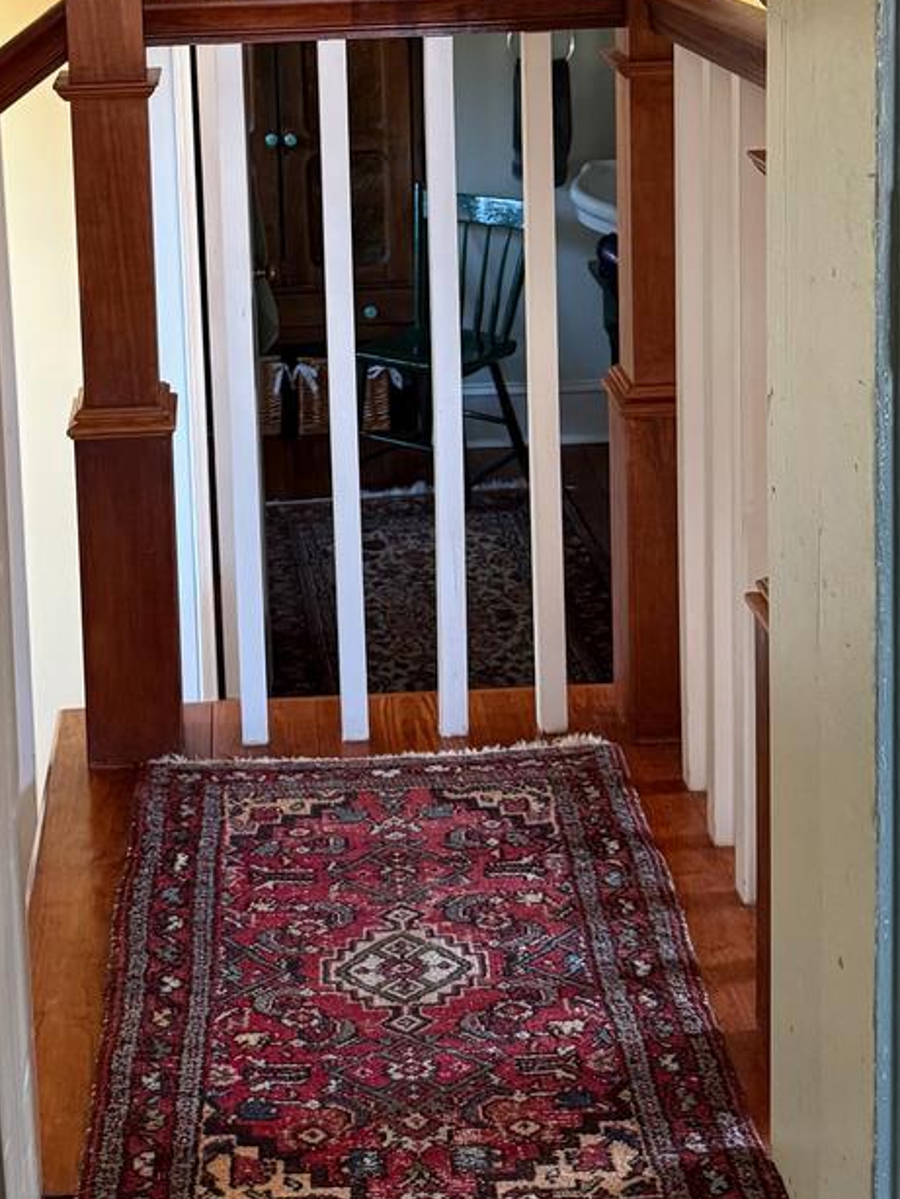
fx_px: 2079
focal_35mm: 60
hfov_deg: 24.3
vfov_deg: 30.6
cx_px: 297
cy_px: 98
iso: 500
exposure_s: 1/60
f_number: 1.78
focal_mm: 6.76
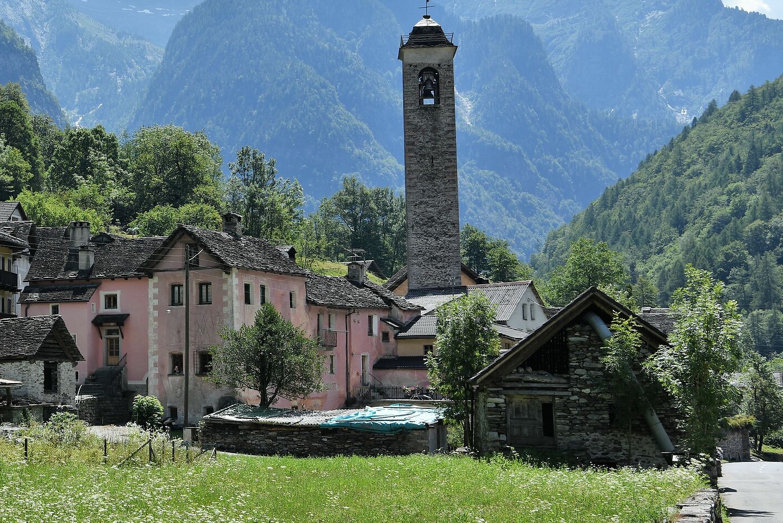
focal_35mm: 76
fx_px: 1654
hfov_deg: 26.1
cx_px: 135
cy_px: 191
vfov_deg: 17.9
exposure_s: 1/320
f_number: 8
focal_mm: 45
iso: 100
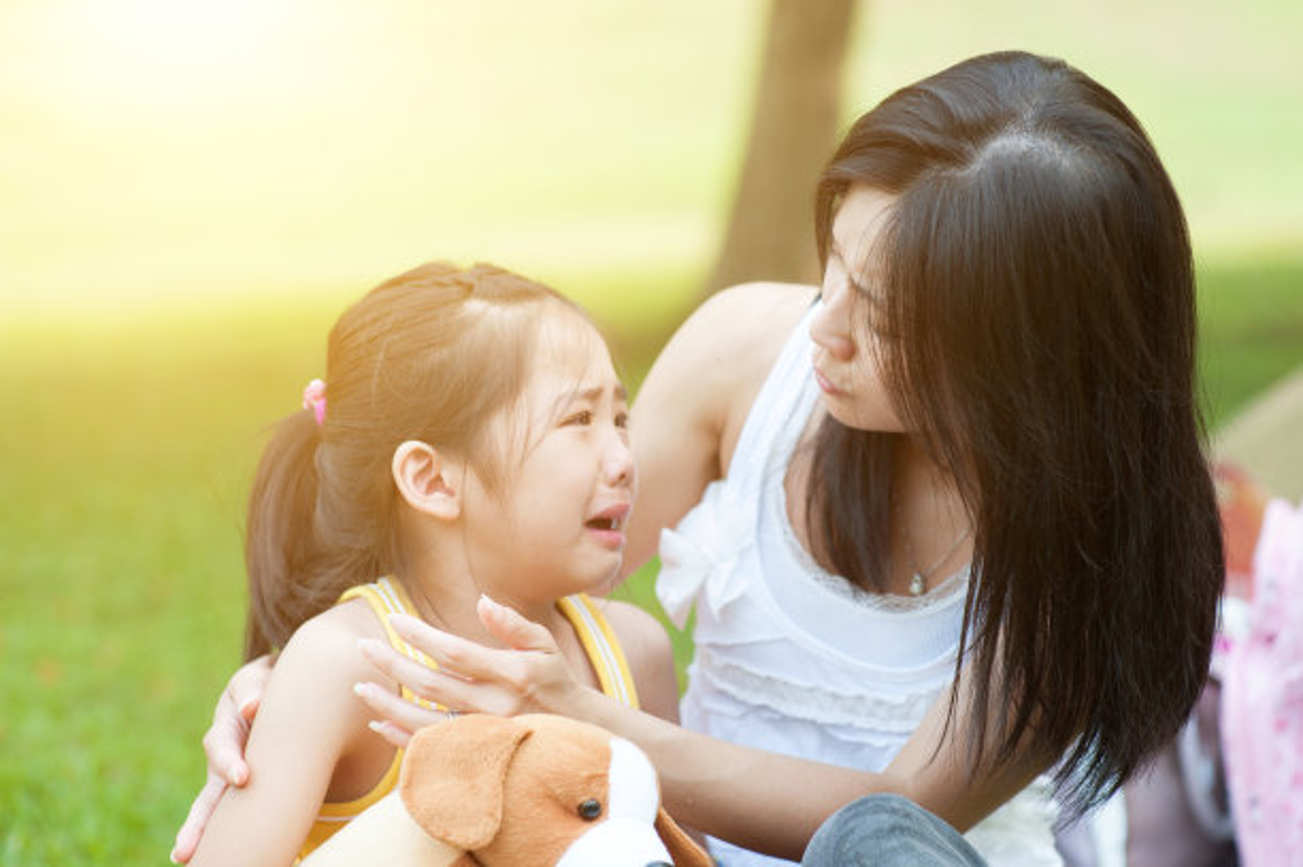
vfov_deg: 16.0
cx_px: 652
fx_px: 3074
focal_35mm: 85
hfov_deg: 23.9
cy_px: 434
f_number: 2.8
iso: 200
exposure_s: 1/250
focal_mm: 85
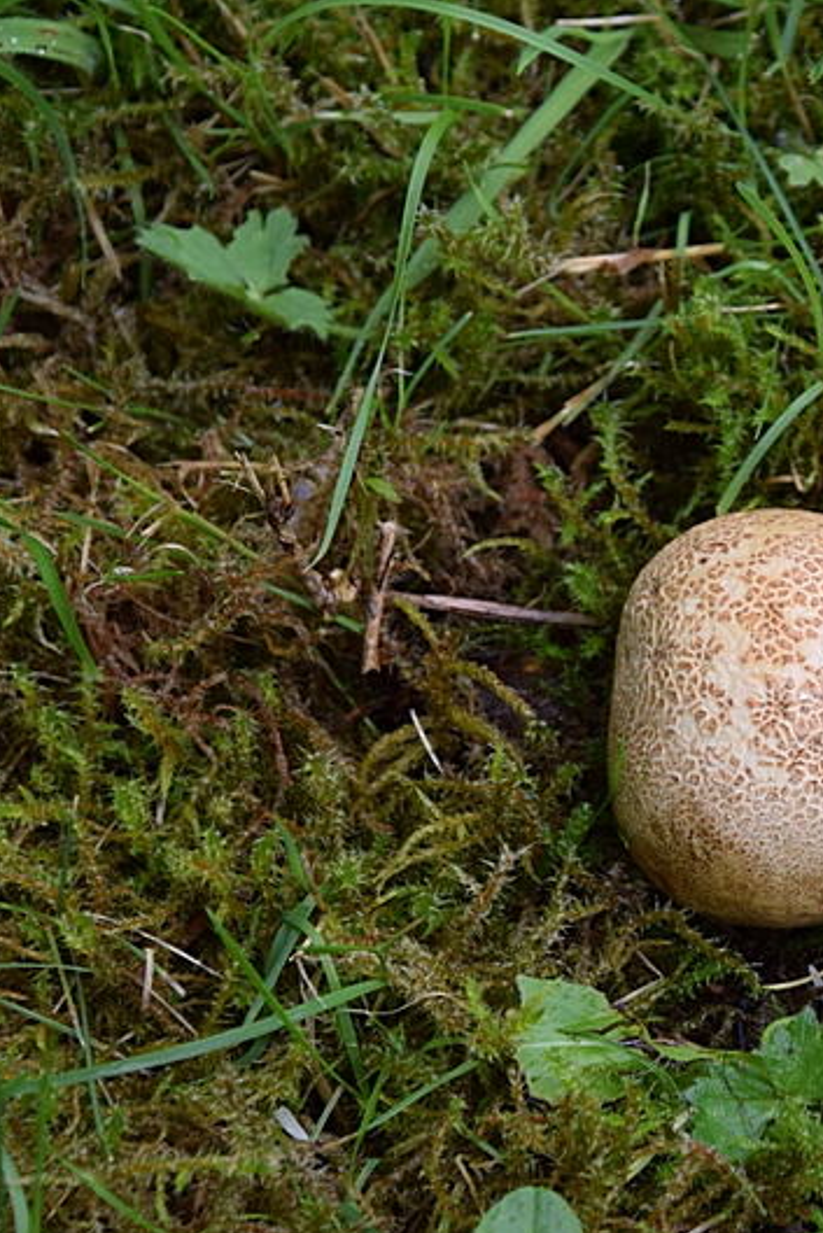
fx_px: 6990
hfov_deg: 6.7
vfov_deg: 10.1
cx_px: 767
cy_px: 619
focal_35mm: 204
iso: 400
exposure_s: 1/160
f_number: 8
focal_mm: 90
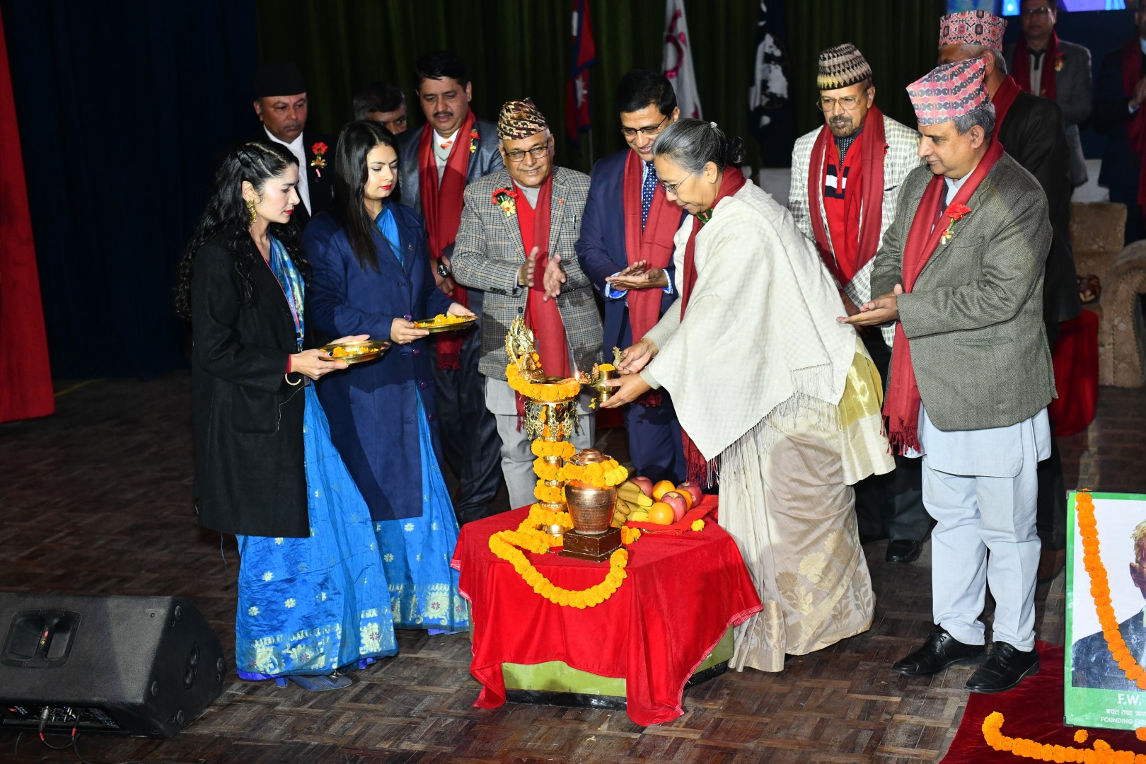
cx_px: 573
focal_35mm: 58
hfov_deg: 34.5
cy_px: 382
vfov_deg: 23.4
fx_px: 1846
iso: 1600
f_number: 3.5
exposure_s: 1/125
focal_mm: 58
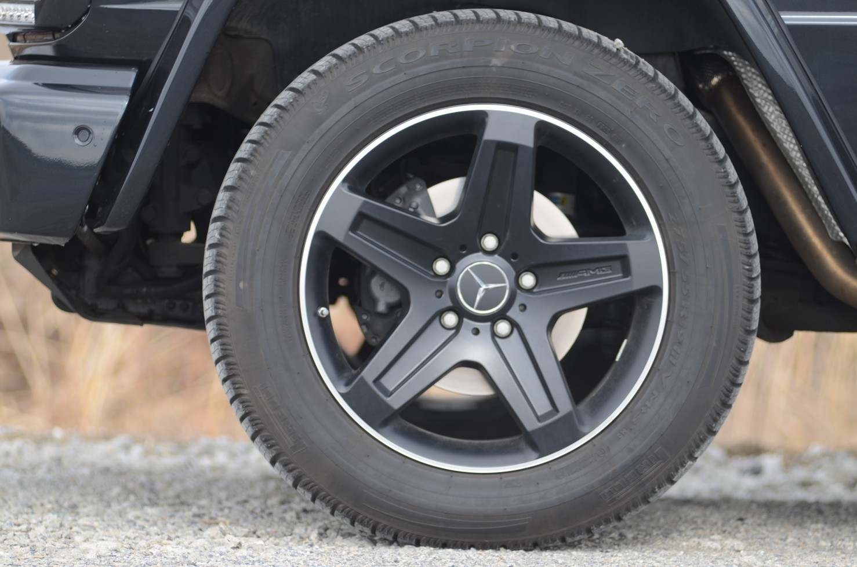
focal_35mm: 240
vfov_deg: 5.7
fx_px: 5702
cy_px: 284
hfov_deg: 8.6
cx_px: 428
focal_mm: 160
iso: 100
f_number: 2.8
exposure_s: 1/400
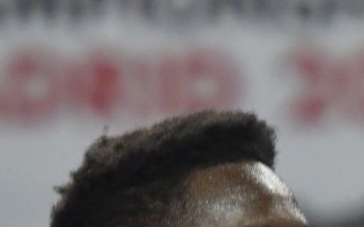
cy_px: 549
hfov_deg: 0.9
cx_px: 563
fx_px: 23741
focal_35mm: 2394
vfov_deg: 0.5
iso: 1250
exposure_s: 1/400
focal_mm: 280
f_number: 4
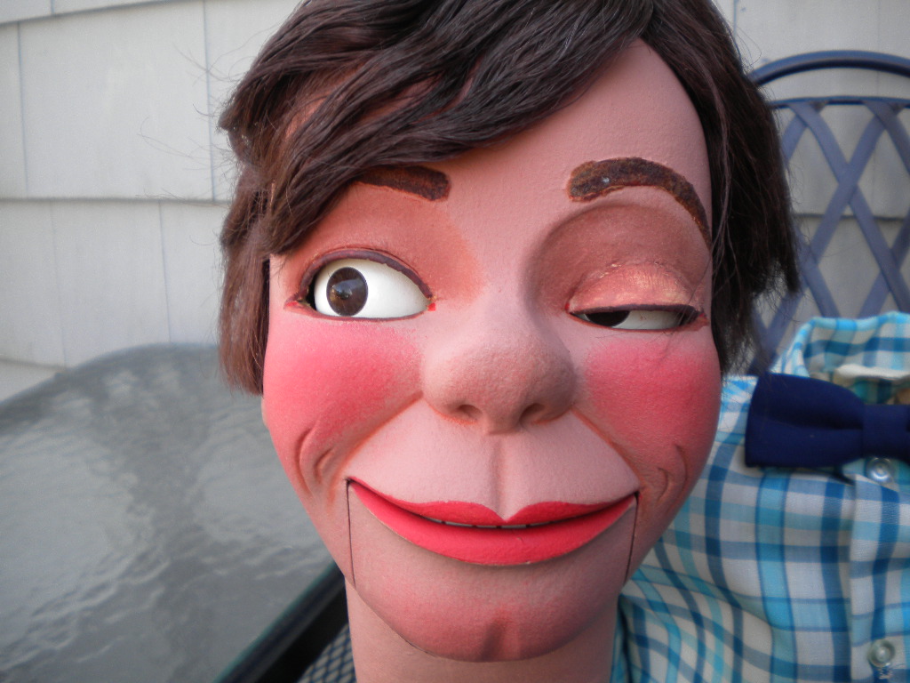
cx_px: 455
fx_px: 920
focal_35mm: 35
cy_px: 342
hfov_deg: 52.6
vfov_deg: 40.7
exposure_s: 1/61.6
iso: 80
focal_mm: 6.3
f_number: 3.1
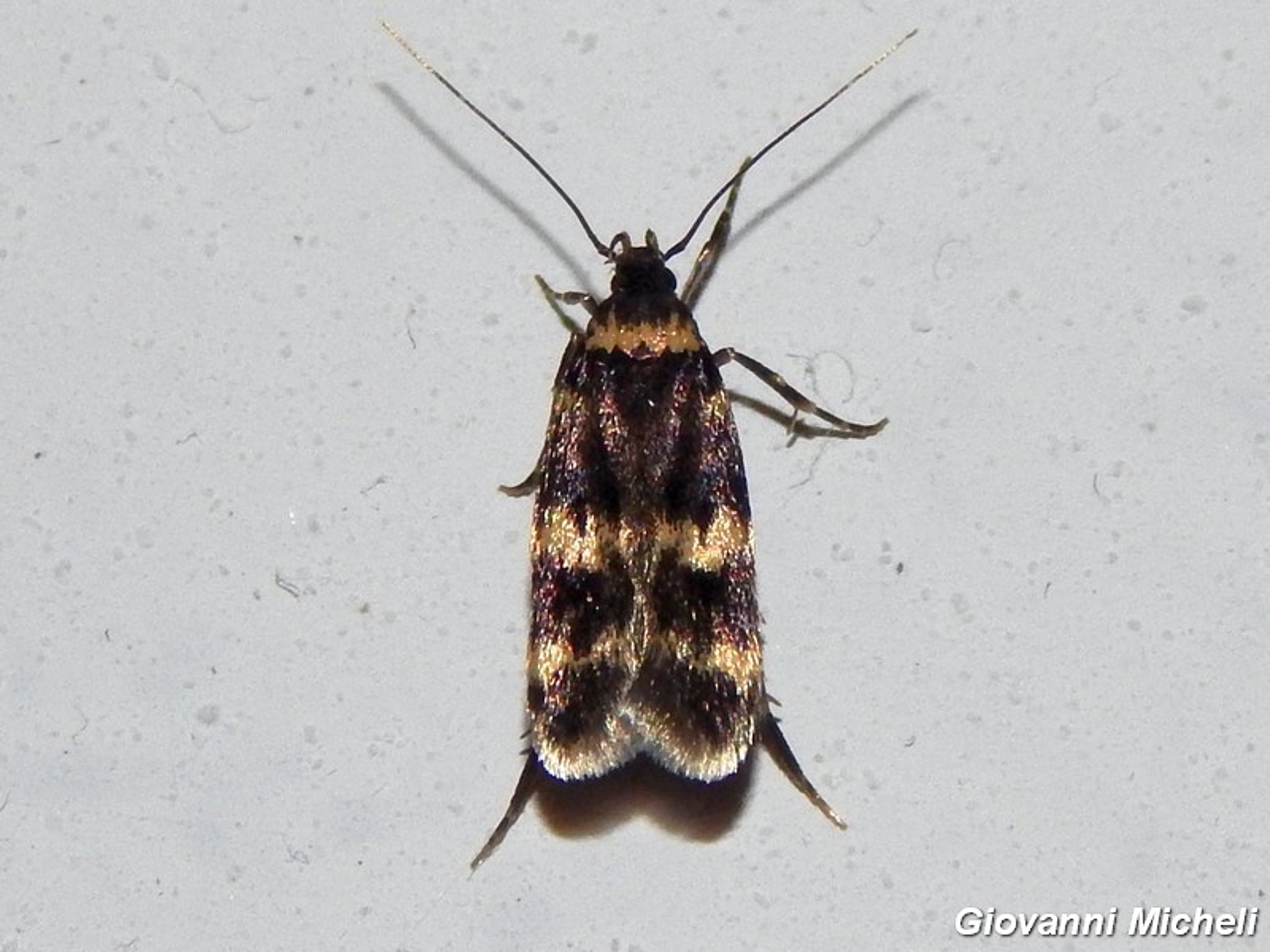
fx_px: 4843
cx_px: 635
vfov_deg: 11.2
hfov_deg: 14.9
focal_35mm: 132
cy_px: 476
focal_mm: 23.4
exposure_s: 1/30
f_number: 9.6
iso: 200
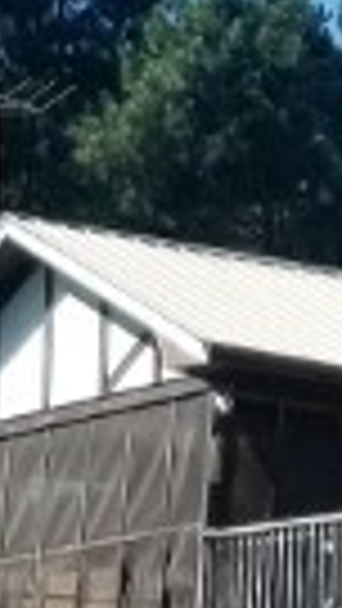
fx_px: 3464
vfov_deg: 10.0
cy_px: 540
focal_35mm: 215
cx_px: 1246
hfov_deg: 5.2
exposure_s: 1/1744
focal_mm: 4.25
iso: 50
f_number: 1.7
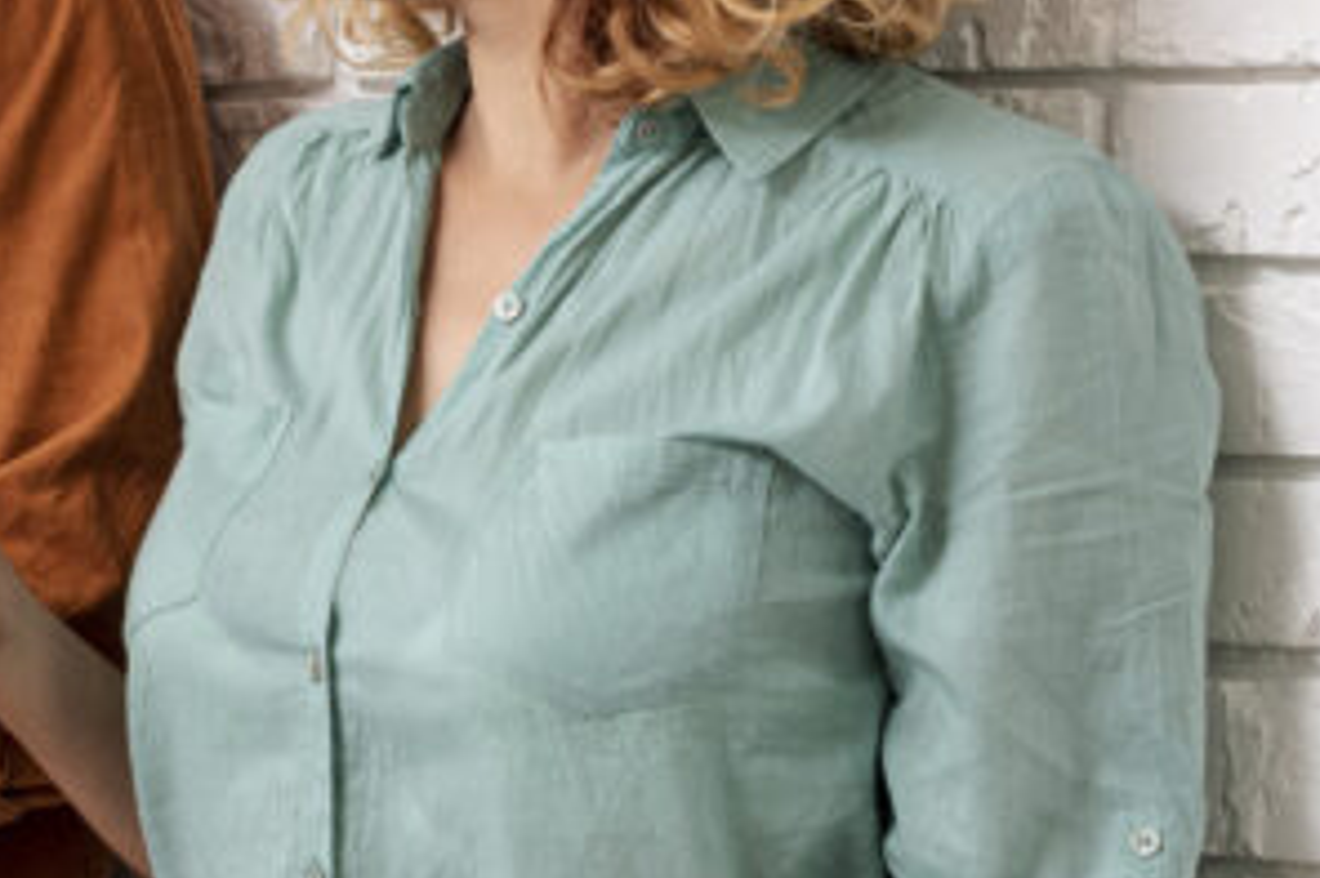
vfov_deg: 7.9
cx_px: -450
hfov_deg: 11.5
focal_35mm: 173
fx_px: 6340
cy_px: 519
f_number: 5
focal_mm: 50
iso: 250
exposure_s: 1/160
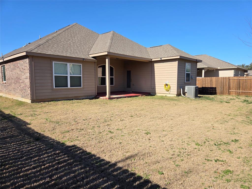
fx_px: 167
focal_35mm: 23
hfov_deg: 73.9
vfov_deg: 58.9
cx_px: 126
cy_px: 94
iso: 80
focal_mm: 5.4
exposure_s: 1/4064
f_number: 1.8
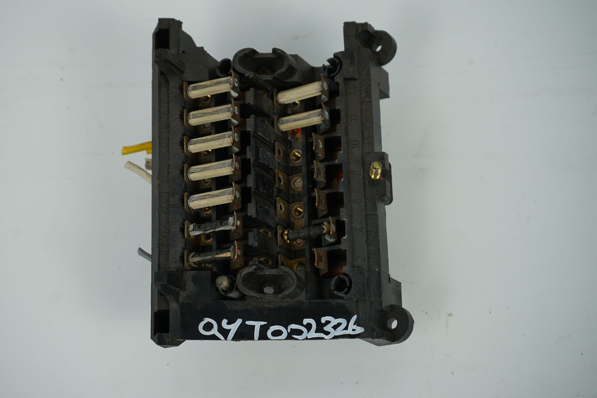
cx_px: 266
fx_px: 1327
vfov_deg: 17.1
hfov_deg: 25.3
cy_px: 187
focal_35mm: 80
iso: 200
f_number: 7.1
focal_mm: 70
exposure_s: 1/200
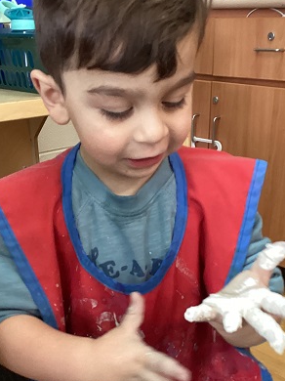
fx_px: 582
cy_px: 265
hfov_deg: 27.5
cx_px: 129
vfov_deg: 35.7
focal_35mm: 53
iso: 250
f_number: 2.4
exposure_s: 1/50
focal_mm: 3.3
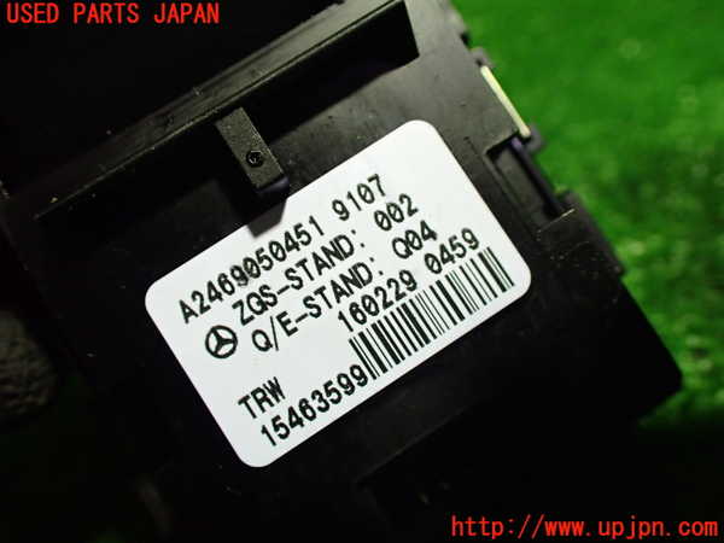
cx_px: 362
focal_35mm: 30
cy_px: 272
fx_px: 627
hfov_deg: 60.0
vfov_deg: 46.8
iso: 640
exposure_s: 1/125
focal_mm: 5.4
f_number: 2.3
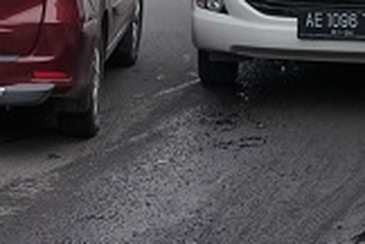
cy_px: -203
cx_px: -131
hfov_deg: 9.3
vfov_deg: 6.2
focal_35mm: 216
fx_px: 2190
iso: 250
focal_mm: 50
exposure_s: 1/800
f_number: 1.8
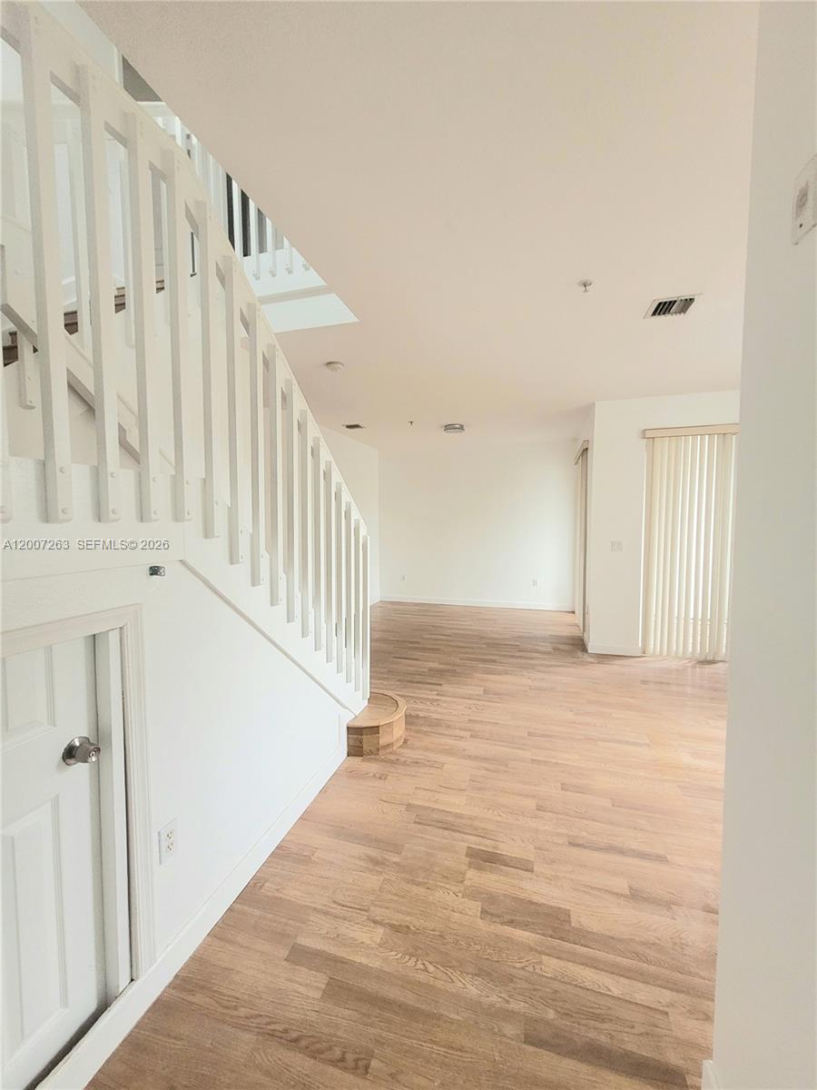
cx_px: 408
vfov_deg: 106.2
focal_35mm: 13
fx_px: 409
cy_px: 545
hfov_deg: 89.9
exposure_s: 1/60.2
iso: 200
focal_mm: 1.74
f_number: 2.2
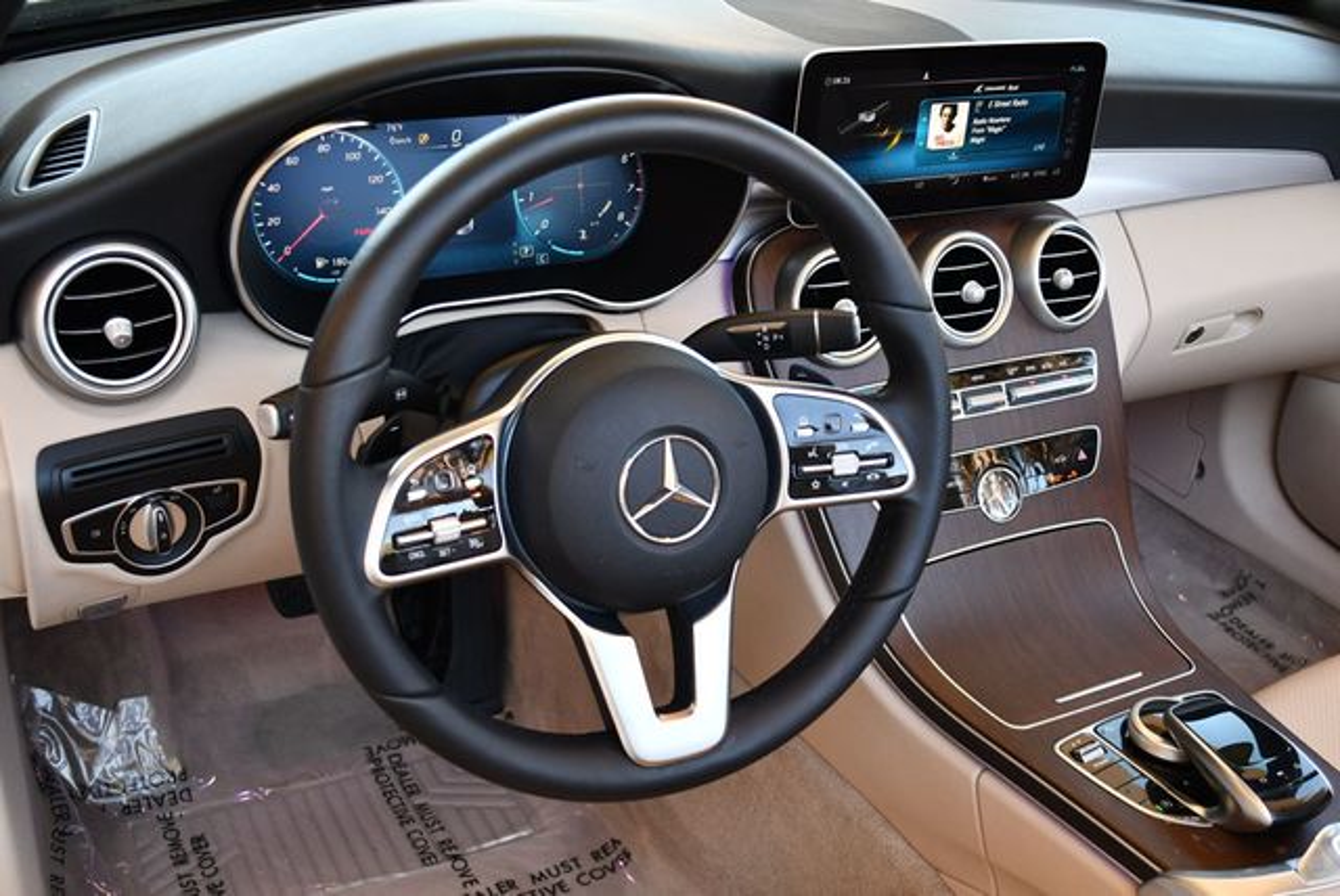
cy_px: 448
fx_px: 1490
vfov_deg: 33.5
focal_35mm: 40
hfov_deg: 48.4
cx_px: 670
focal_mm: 20
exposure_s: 1/250
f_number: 3.8
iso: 560
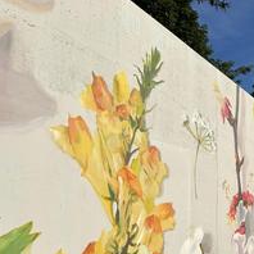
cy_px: 174
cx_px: 266
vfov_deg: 32.5
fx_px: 432
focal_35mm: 52
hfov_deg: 30.0
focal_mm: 5.7
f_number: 1.5
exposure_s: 1/10309
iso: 50
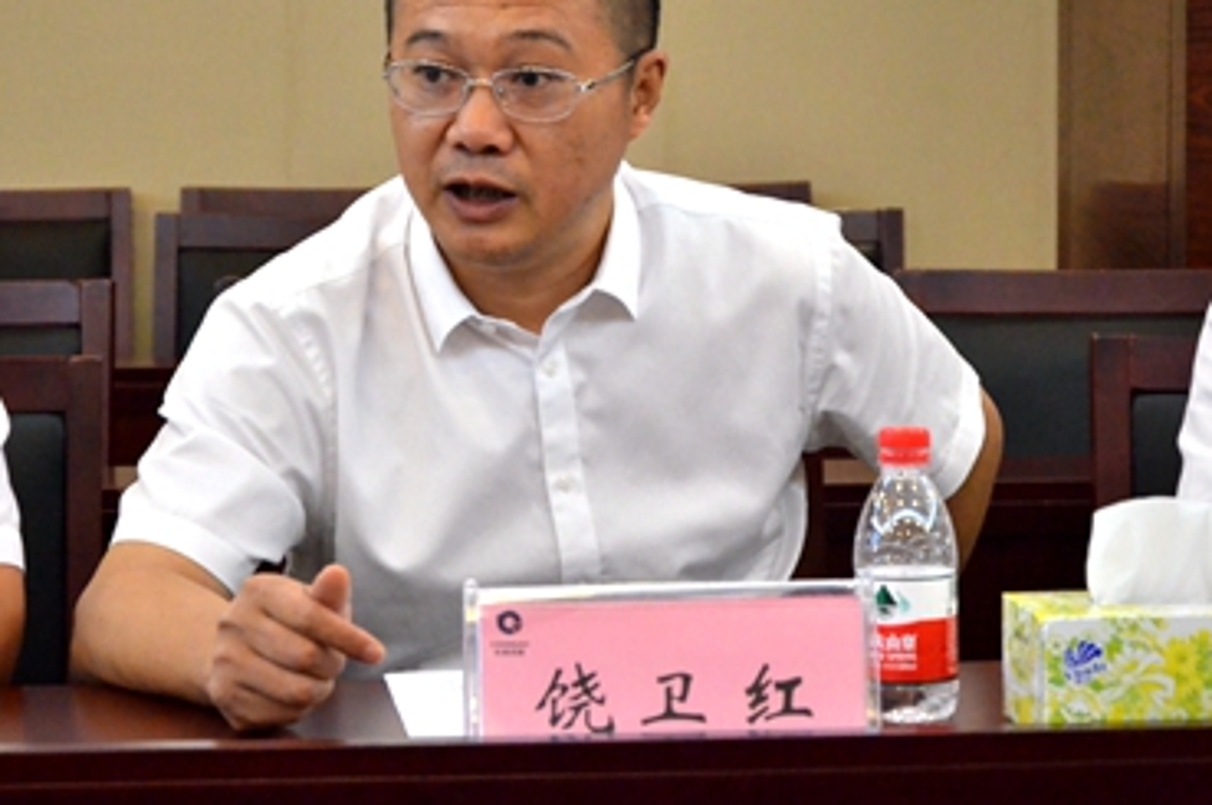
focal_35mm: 134
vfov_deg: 10.2
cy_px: 327
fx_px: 4505
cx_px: 585
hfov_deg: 15.3
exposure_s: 1/125
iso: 3200
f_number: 5.6
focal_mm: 66
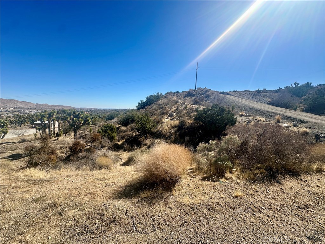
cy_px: 122
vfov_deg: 85.7
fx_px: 131
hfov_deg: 102.1
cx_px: 162
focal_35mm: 14
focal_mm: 2.22
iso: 40
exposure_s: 1/1795
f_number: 2.2
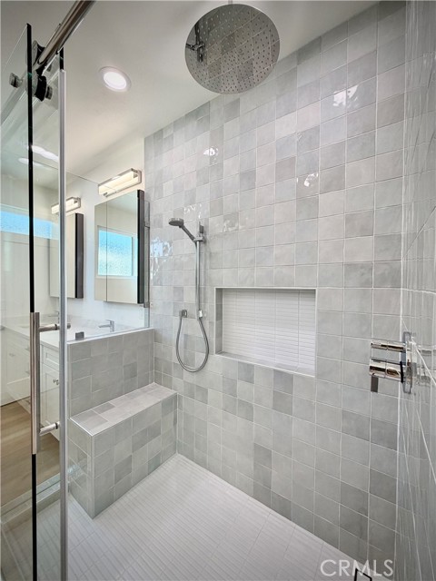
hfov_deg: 85.7
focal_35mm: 14
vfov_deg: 102.1
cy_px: 290
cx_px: 218
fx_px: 235
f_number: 2.2
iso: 100
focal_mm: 2.22
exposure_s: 1/120
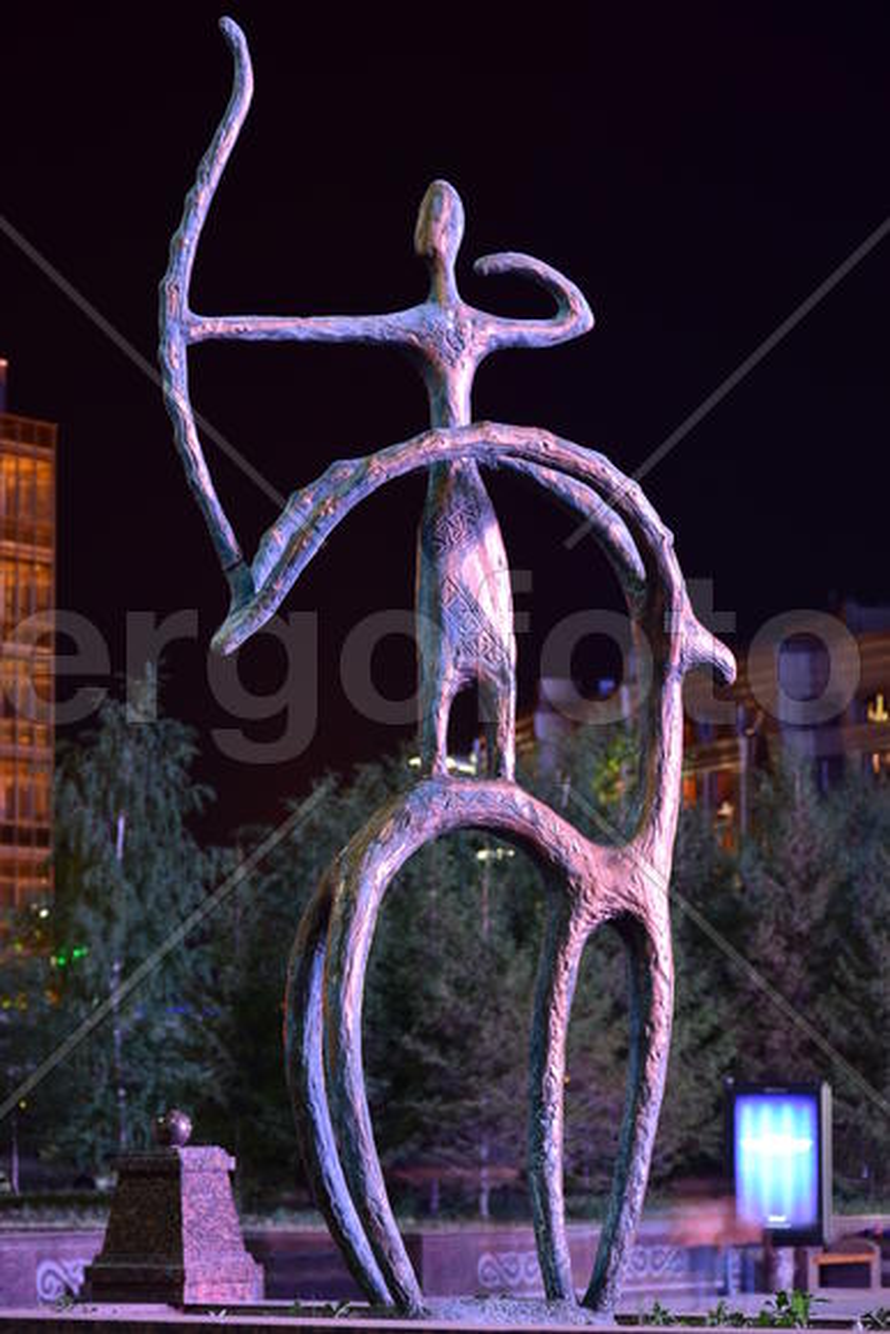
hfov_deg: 11.4
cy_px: 667
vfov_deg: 17.1
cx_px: 445
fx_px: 4447
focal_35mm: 120
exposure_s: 2
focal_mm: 80
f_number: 5.3
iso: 100
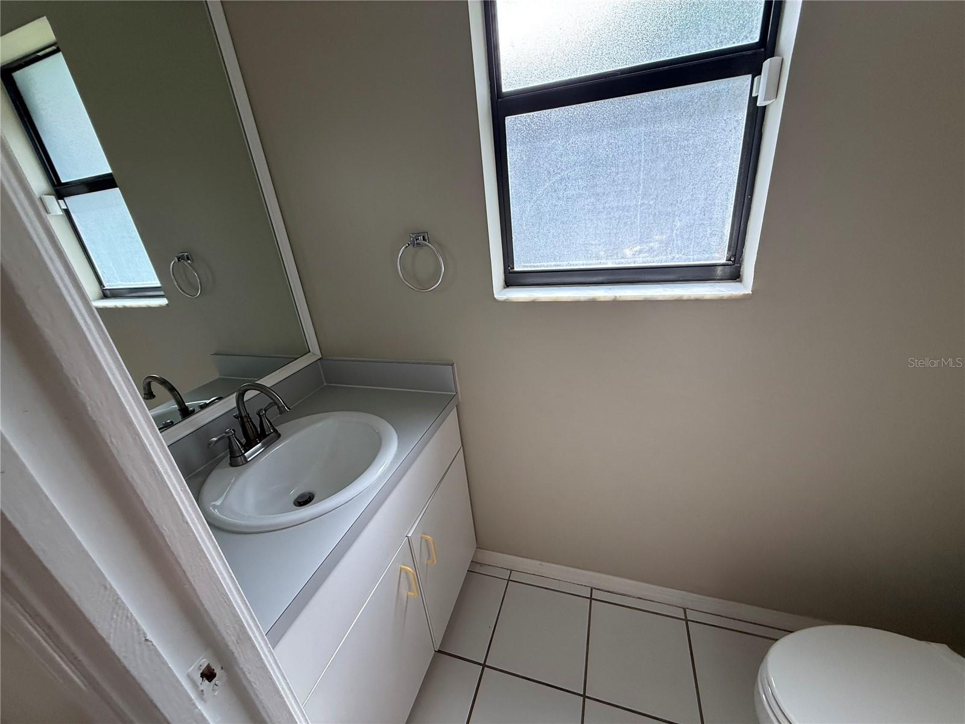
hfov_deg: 102.1
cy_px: 362
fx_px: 390
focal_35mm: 14
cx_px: 482
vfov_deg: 85.7
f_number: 2.2
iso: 160
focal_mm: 2.22
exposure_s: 1/120
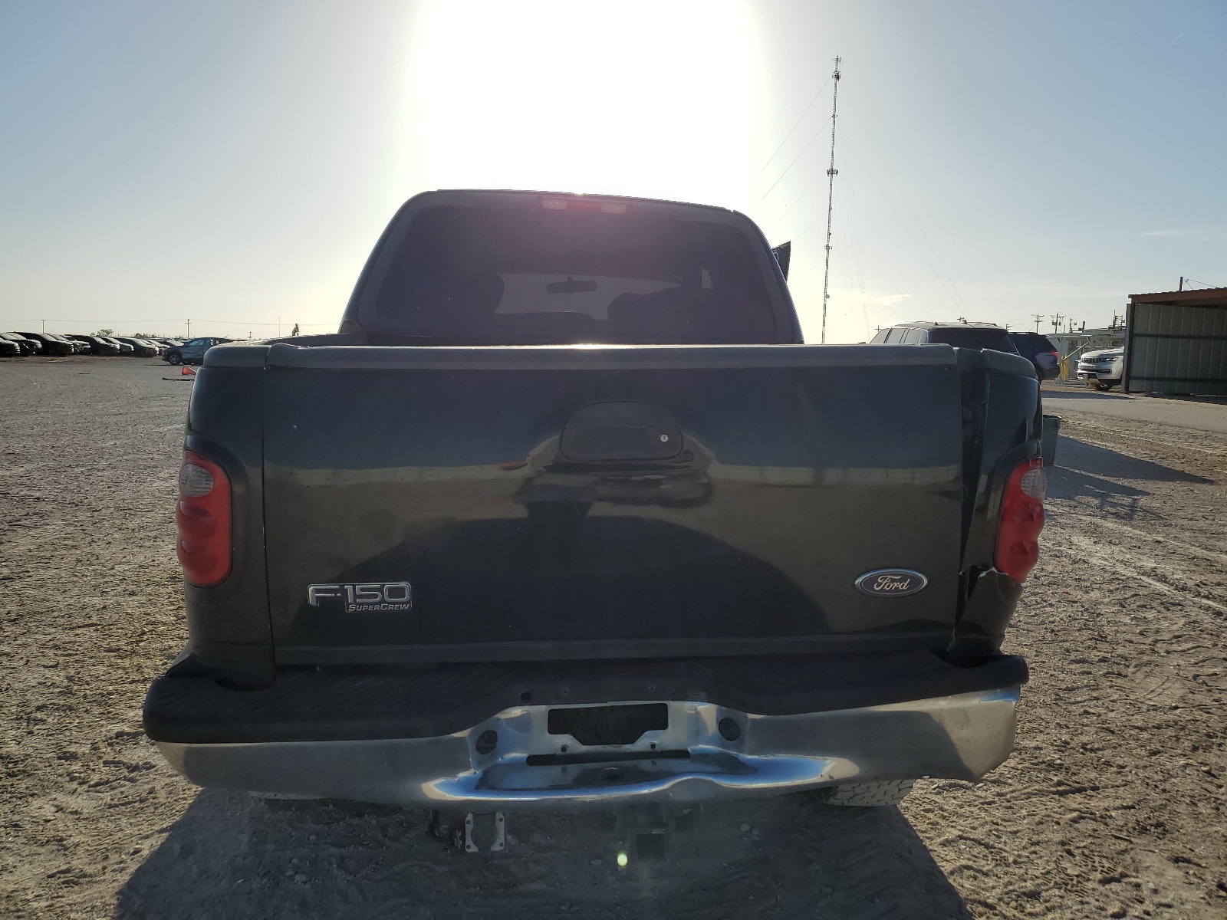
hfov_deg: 67.3
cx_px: 614
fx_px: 922
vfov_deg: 53.1
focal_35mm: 26
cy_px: 460
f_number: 1.5
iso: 50
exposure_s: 1/10000
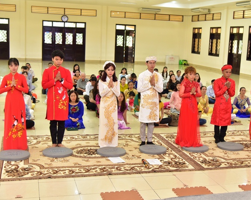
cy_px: 100
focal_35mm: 50
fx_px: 371
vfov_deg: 30.2
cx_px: 143
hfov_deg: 37.3
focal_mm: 44
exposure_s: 1/40
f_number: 4
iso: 800
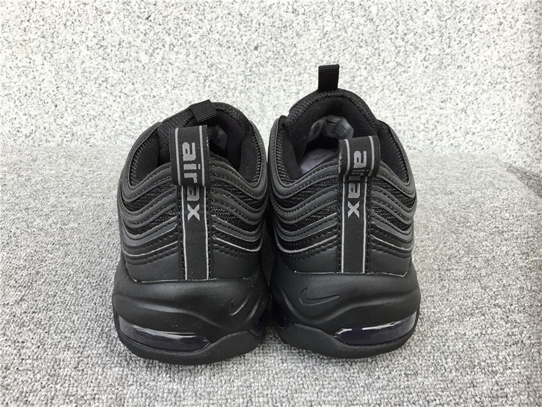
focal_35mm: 31
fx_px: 485
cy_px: 204
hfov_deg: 58.4
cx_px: 271
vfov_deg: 45.4
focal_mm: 3.3
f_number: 2.4
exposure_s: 1/100
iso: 32
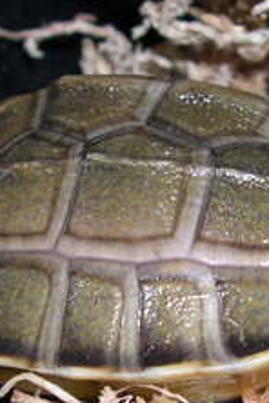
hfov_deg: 12.0
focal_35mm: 114
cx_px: 176
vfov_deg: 17.9
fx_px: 1278
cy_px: 278
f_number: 7.6
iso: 100
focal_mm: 8
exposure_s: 1/60
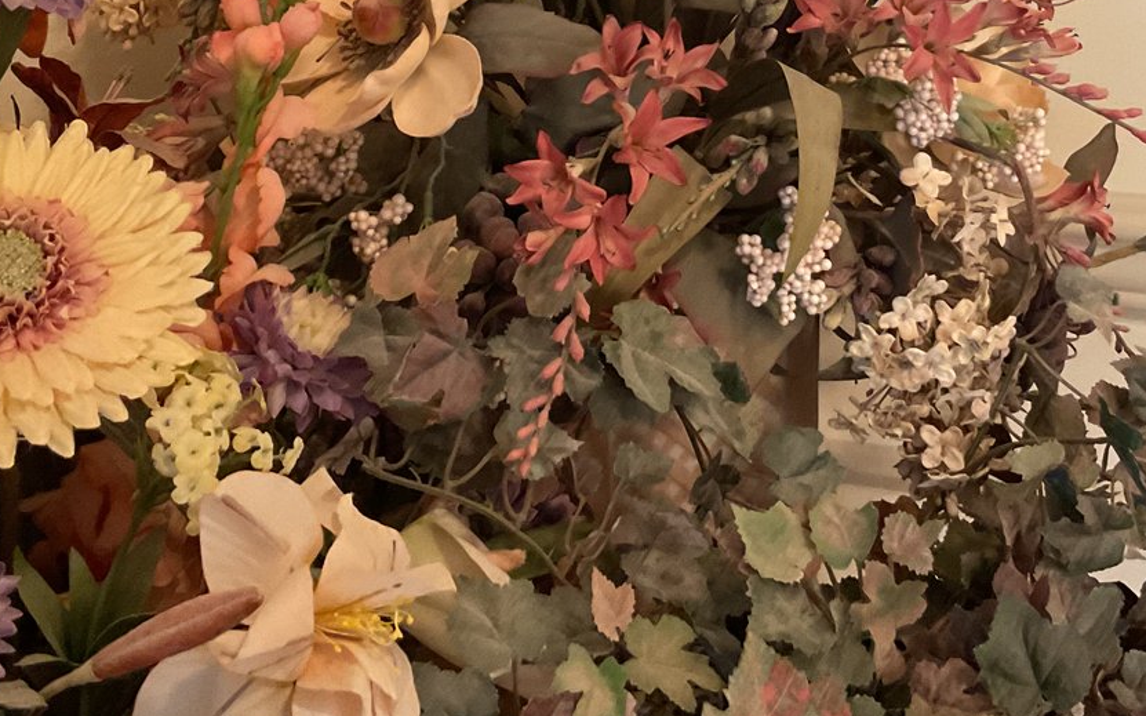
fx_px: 1749
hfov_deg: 36.3
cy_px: 37
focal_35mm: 56
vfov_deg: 22.4
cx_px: 625
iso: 250
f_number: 1.8
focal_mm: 3
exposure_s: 1/60
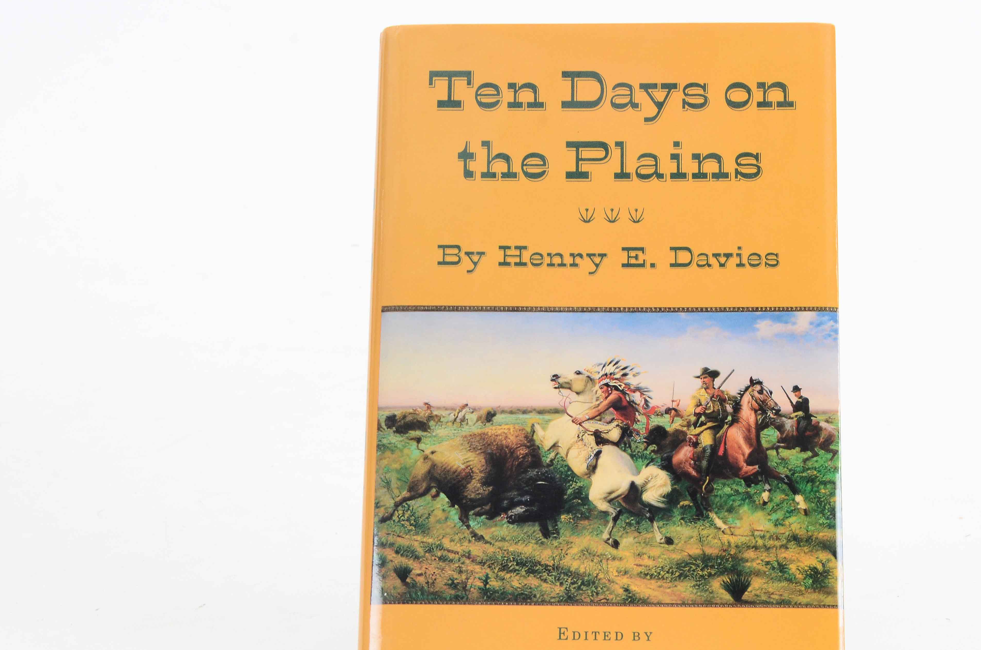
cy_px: 411
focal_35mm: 74
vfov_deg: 18.3
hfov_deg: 27.3
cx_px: 599
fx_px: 2012
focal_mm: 38
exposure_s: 1/80
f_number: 11
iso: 400
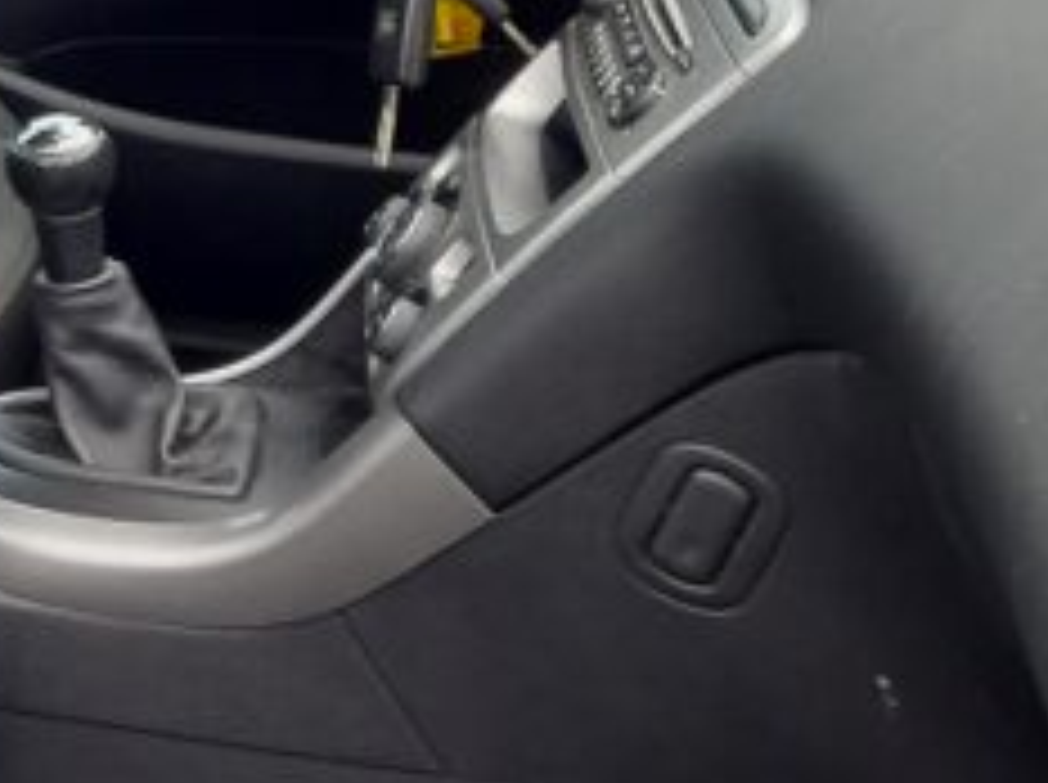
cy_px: 45
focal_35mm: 86
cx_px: -499
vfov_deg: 16.8
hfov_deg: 19.9
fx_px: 2600
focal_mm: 4.6
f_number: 2
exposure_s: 1/50
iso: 100
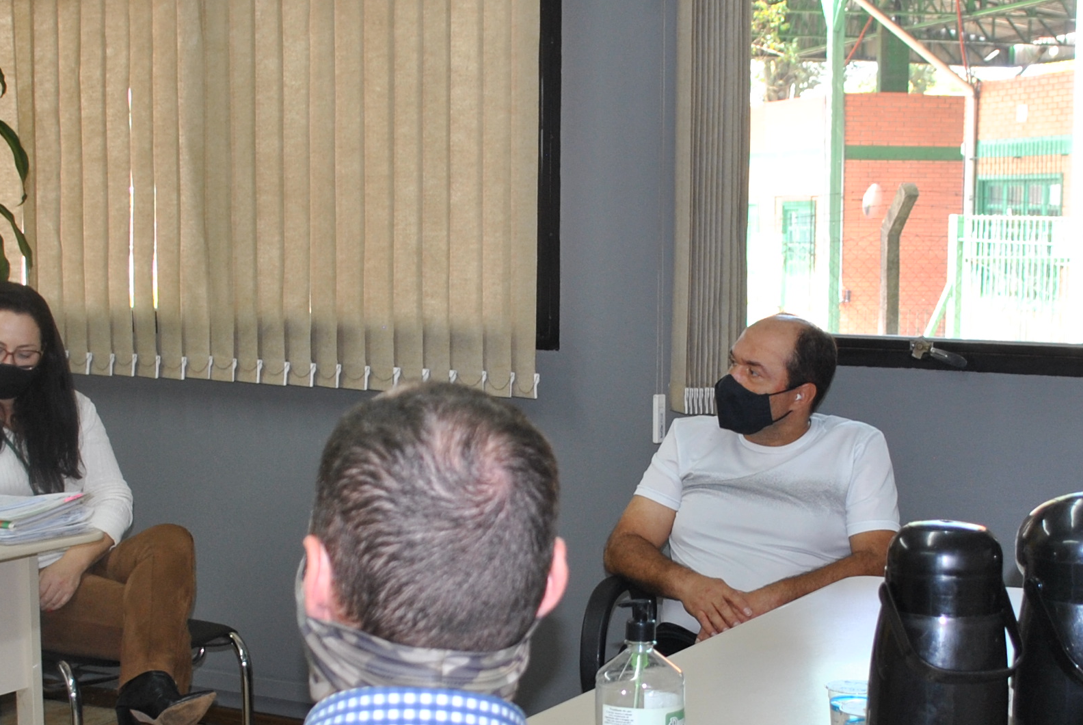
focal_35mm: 66
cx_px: 522
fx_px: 1988
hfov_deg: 30.5
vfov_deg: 20.6
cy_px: 493
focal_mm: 18
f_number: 3.5
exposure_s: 1/60
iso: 200
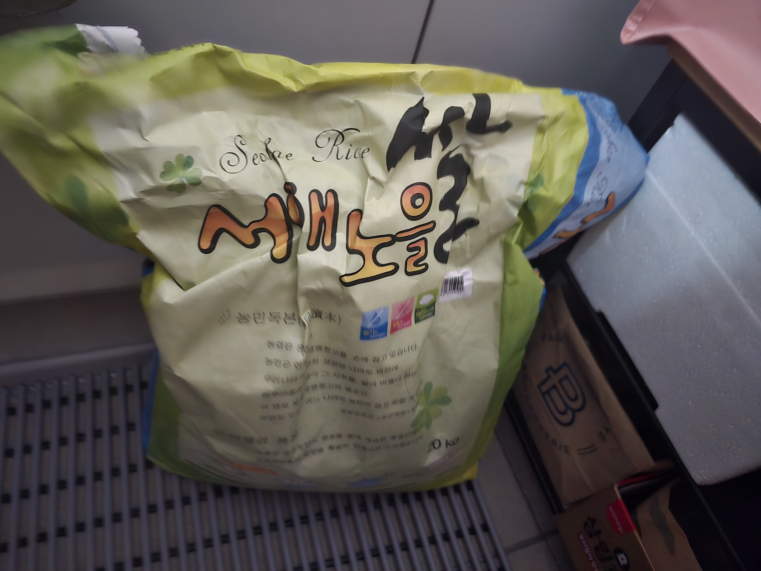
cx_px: 380
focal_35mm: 23
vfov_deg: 58.9
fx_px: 506
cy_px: 286
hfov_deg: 73.9
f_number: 1.7
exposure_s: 1/30
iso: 2000
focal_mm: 6.3
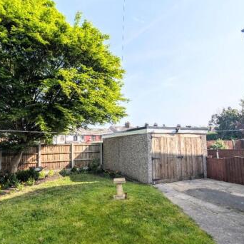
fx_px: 144
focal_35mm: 18
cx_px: 106
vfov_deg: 80.6
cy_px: 132
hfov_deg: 80.3
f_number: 1.7
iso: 53
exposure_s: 1/2725
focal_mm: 2.02
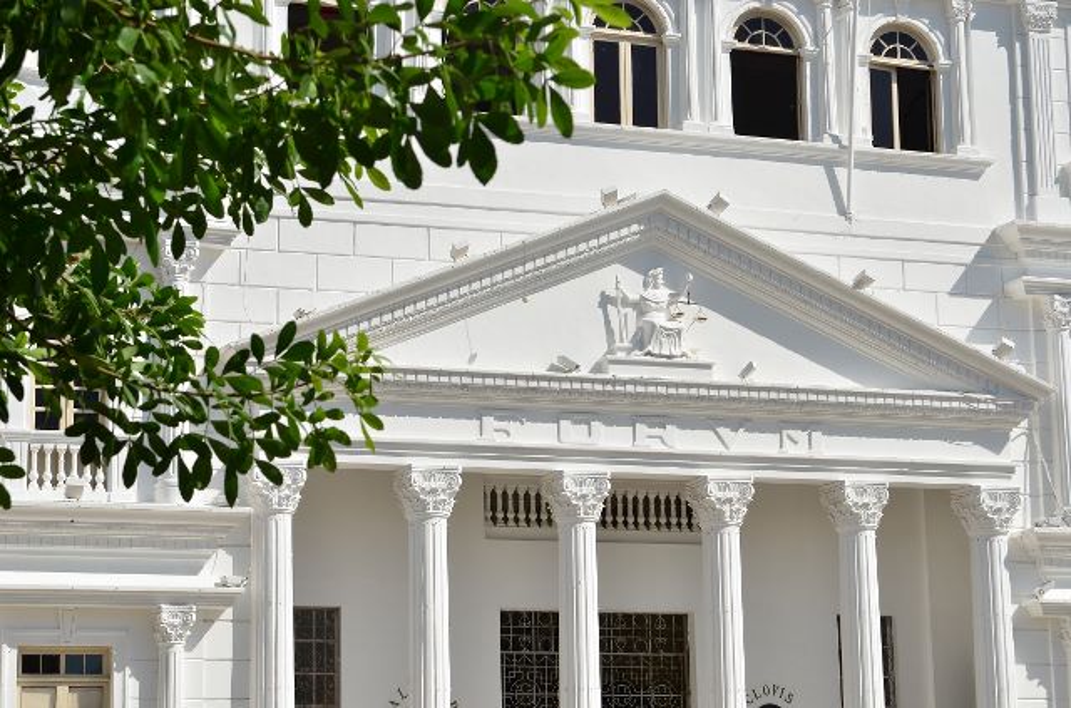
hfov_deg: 24.7
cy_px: 354
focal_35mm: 82
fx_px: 2448
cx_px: 536
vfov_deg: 16.5
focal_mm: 55
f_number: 10
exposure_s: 1/160
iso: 100
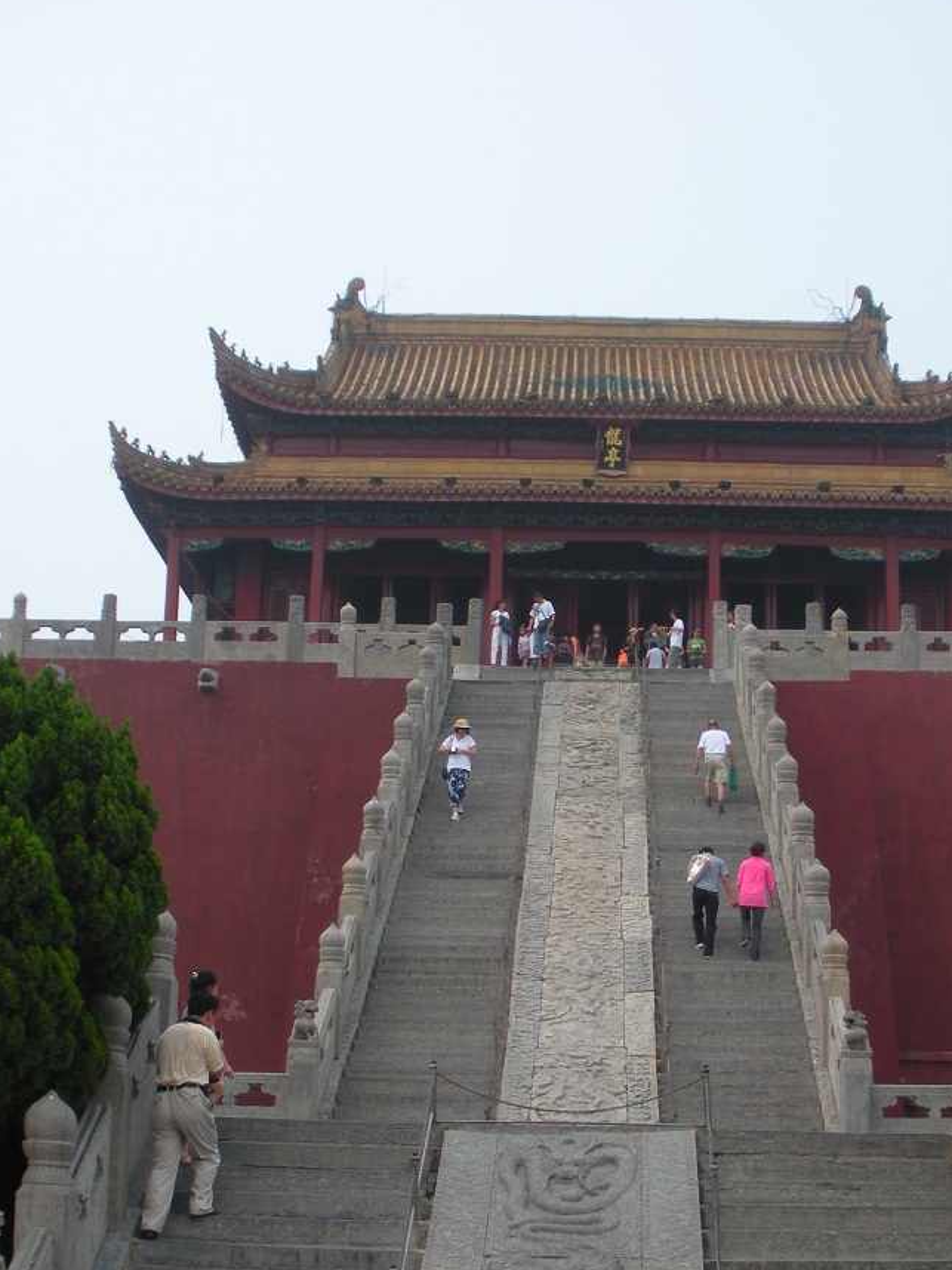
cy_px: 921
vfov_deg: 33.8
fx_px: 2053
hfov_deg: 26.1
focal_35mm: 56
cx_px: 514
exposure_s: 1/873
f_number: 3.5
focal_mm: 6.3
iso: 64
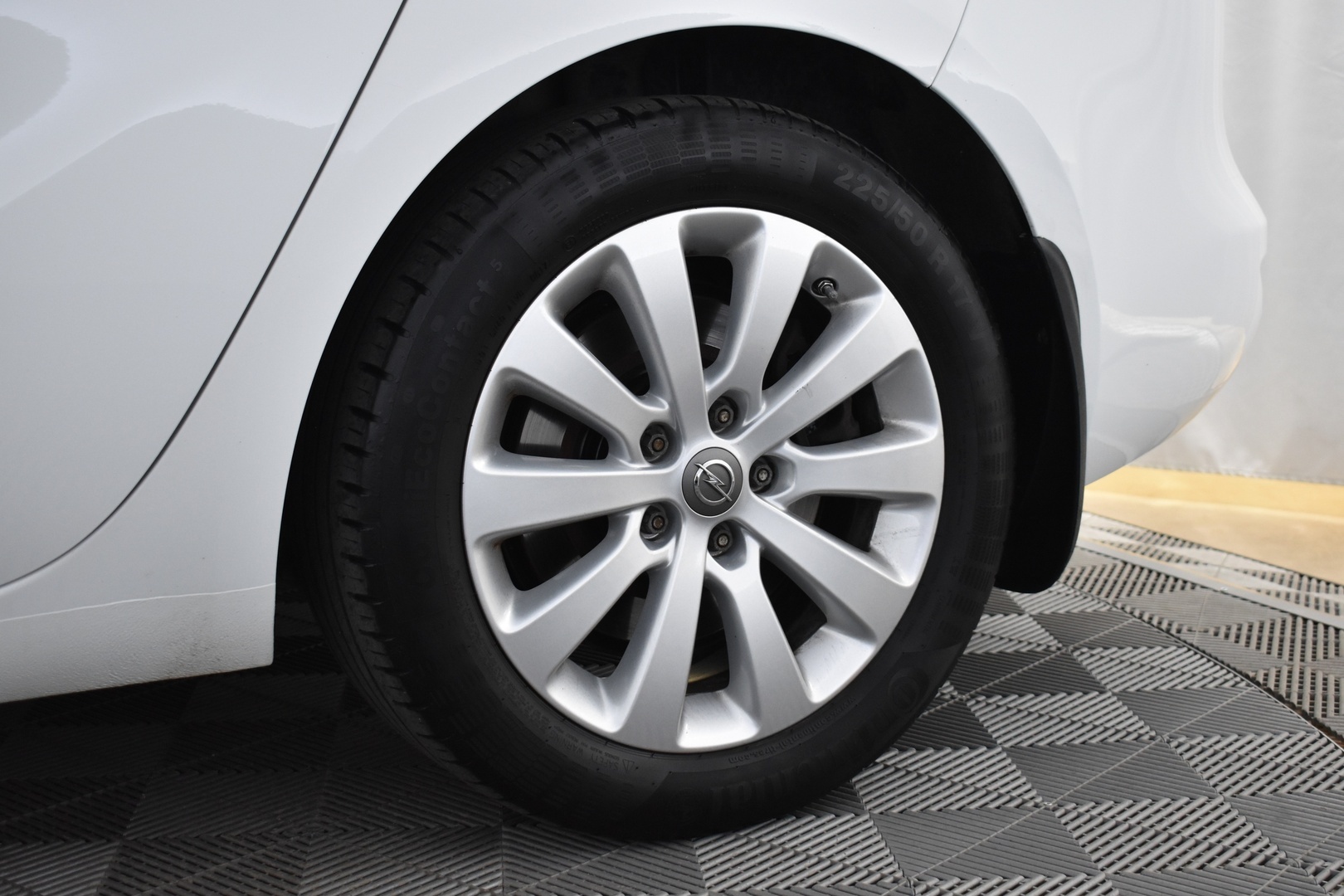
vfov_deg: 26.5
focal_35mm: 51
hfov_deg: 38.9
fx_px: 1904
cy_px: 448
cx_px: 672
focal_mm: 34
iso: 1400
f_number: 4.5
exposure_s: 1/50
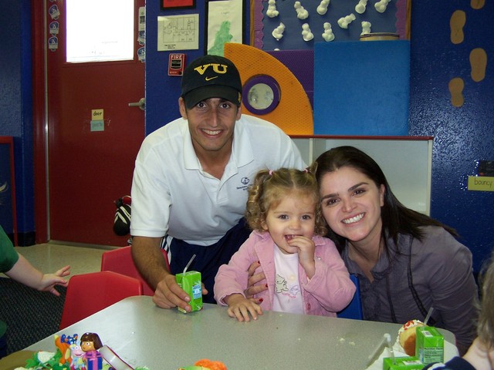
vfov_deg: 37.7
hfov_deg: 49.0
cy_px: 185
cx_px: 247
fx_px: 542
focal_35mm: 38
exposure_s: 1/60
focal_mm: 6.3
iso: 140
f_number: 2.8
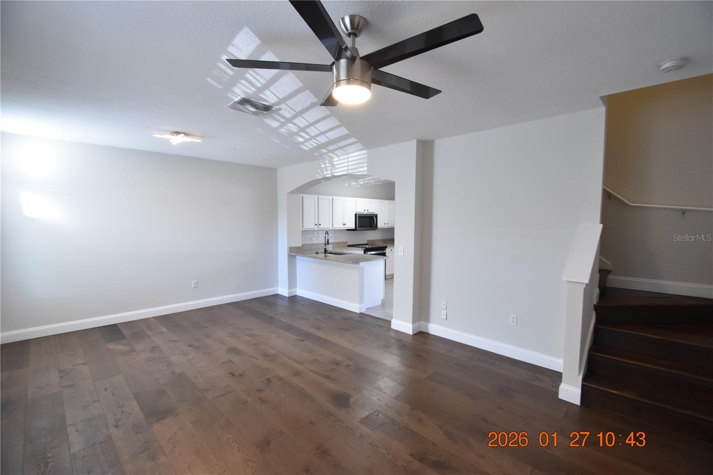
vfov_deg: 77.3
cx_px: 356
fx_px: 297
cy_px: 238
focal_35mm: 15
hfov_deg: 100.4
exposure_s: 1/60
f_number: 3.5
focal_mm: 10
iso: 800
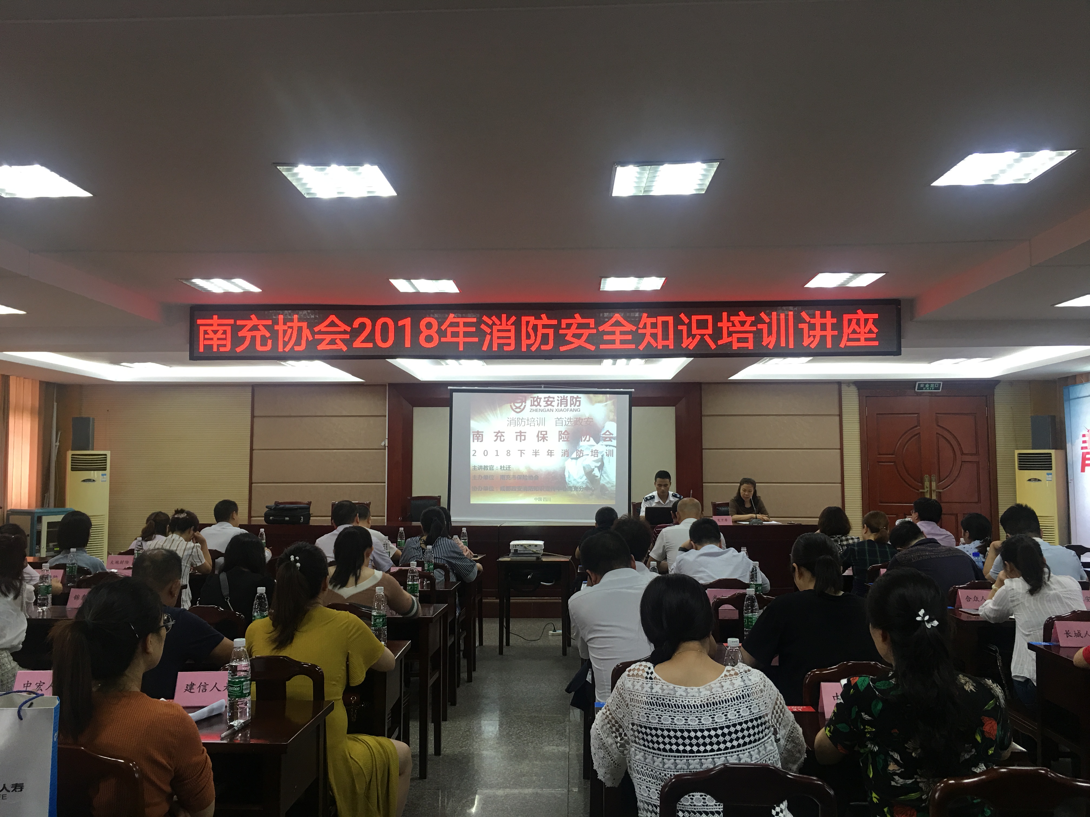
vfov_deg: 48.2
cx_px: 545
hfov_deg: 61.7
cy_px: 408
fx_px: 913
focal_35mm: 29
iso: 32
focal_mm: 4.15
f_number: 2.2
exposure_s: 1/17
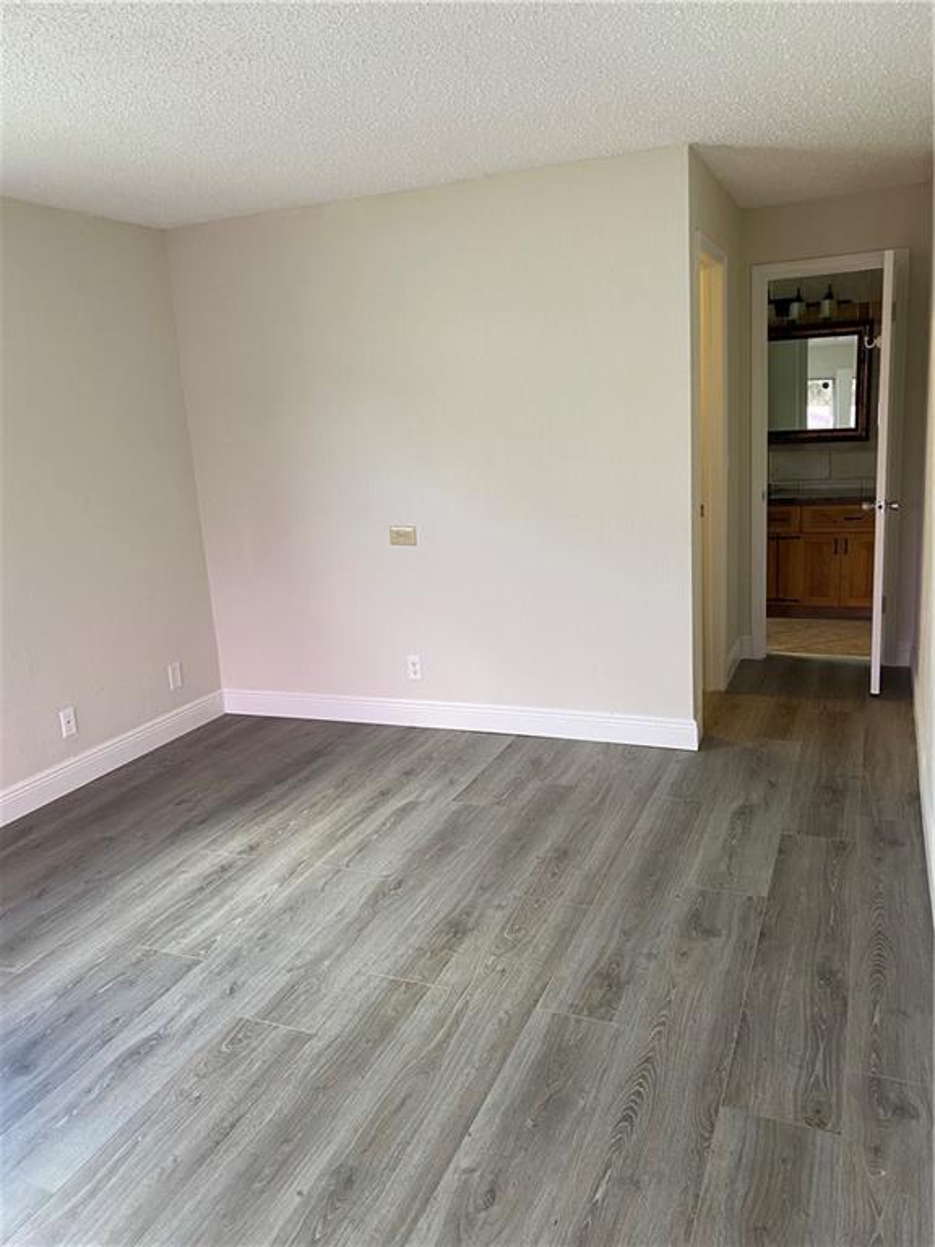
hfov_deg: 53.1
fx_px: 936
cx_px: 468
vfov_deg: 67.3
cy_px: 624
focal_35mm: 26
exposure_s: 1/60
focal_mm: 4.25
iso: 100
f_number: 1.8
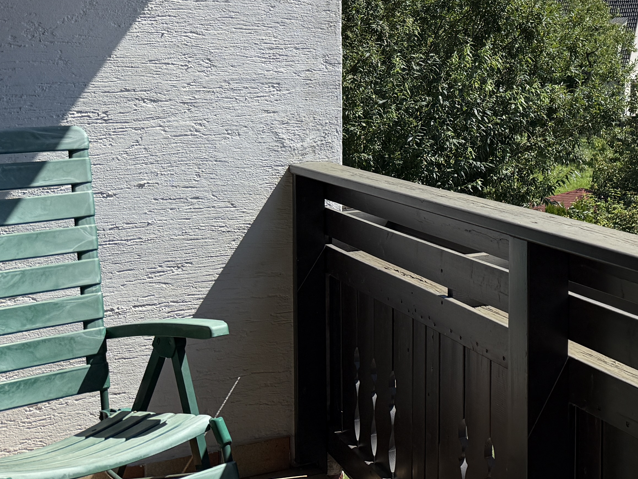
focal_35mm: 59
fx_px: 1087
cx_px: 728
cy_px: 49
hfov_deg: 29.1
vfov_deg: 24.1
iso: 80
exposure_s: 1/5714
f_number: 1.78
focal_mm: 6.76
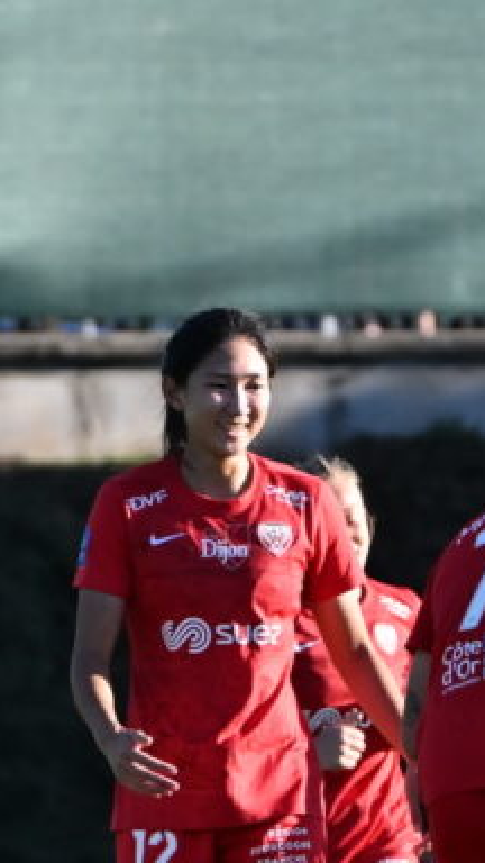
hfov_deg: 1.4
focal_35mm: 839
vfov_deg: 2.6
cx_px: 714
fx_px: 19182
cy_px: 732
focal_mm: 200
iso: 400
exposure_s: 1/1250
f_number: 5
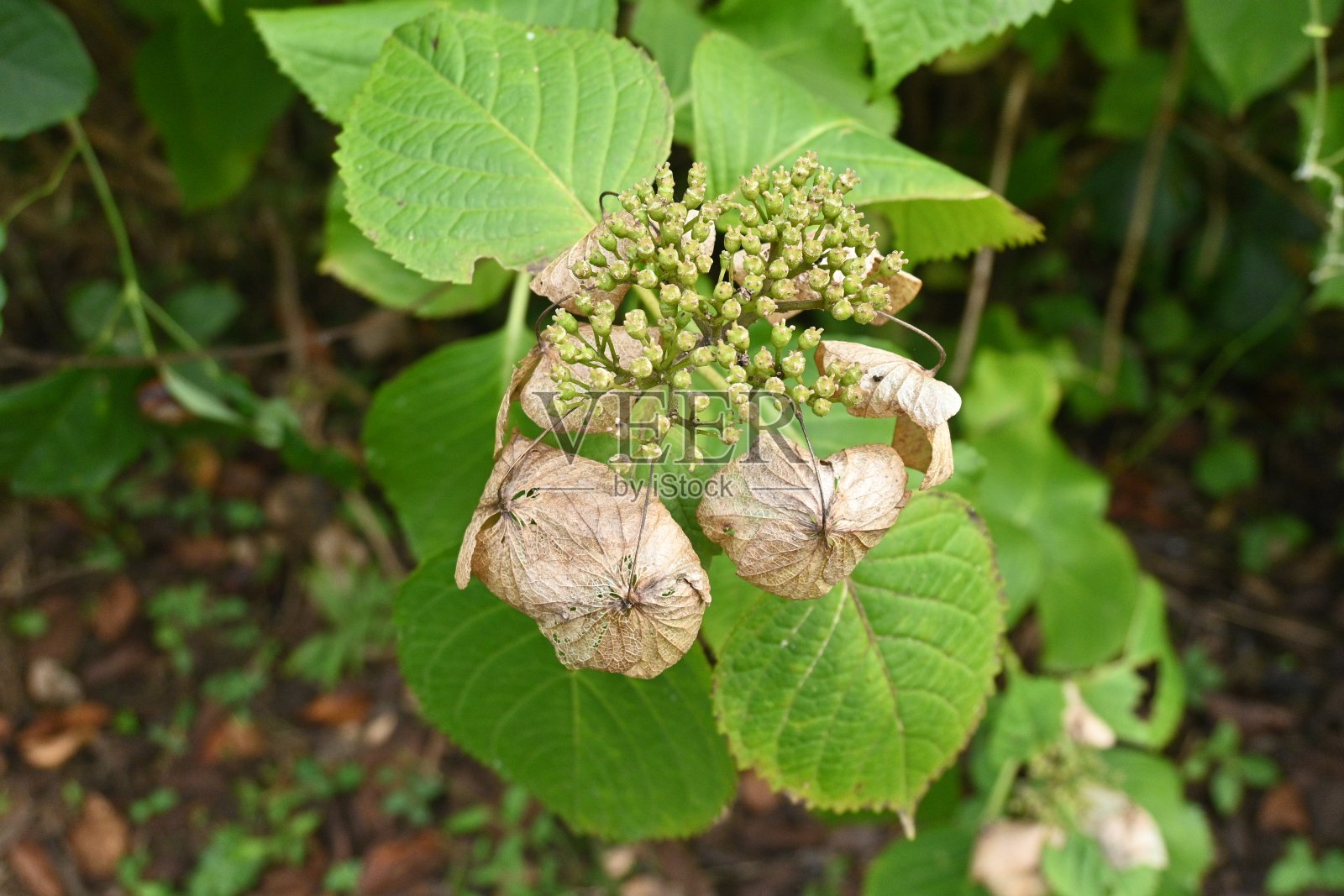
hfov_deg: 48.7
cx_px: 672
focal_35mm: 40
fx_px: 1484
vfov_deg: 33.6
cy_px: 448
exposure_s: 1/400
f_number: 5.6
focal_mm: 26.5
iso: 640
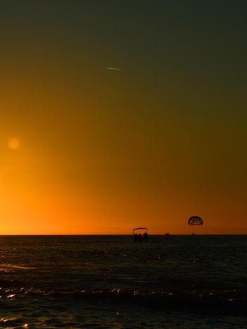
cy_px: 163
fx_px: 1149
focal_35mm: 121
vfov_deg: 16.3
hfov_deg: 12.1
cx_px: -3
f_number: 13
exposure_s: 1/640
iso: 100
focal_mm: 55
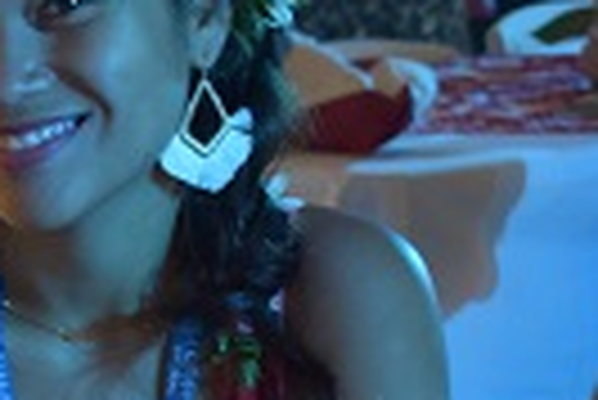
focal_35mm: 194
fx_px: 3233
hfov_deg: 9.6
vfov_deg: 7.0
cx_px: -733
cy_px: 598
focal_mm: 27
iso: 800
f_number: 4
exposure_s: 1/60
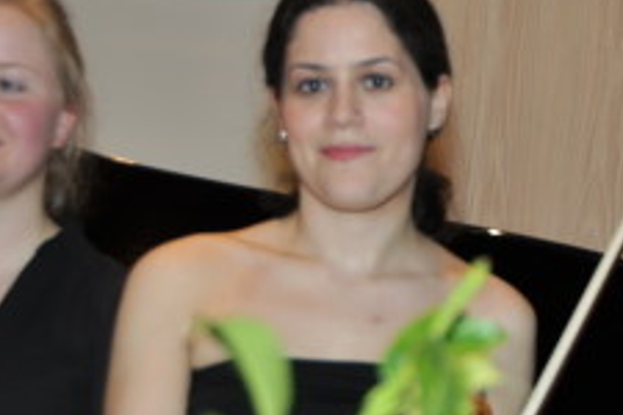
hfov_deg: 13.2
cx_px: 670
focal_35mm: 153
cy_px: 199
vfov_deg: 9.0
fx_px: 2648
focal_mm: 46
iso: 200
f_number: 4.5
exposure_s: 1/60
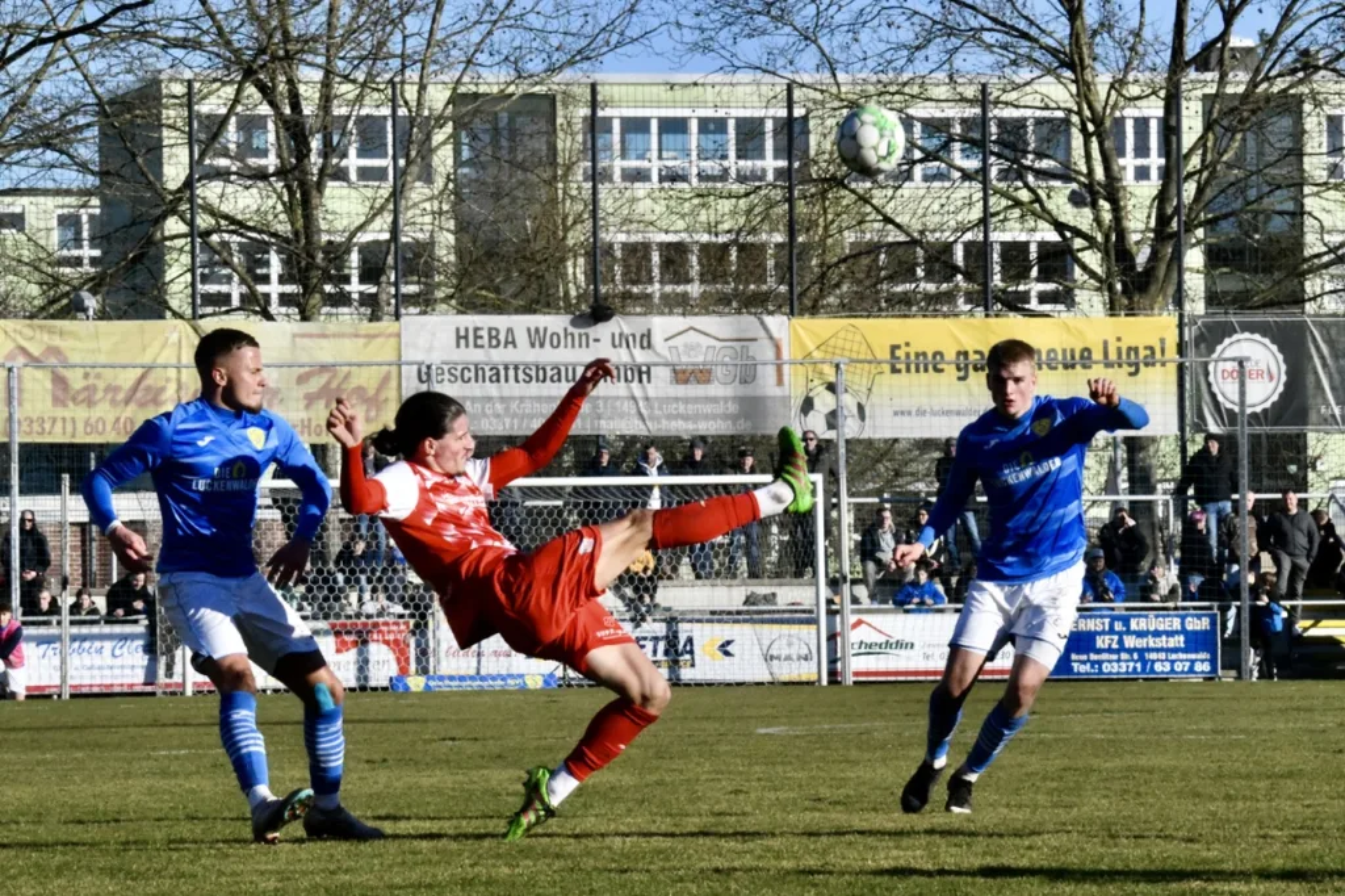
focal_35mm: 210
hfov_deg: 9.8
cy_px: 448
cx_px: 672
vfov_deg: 6.5
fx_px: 7843
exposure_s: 1/1600
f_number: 40
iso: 12800
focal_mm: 210
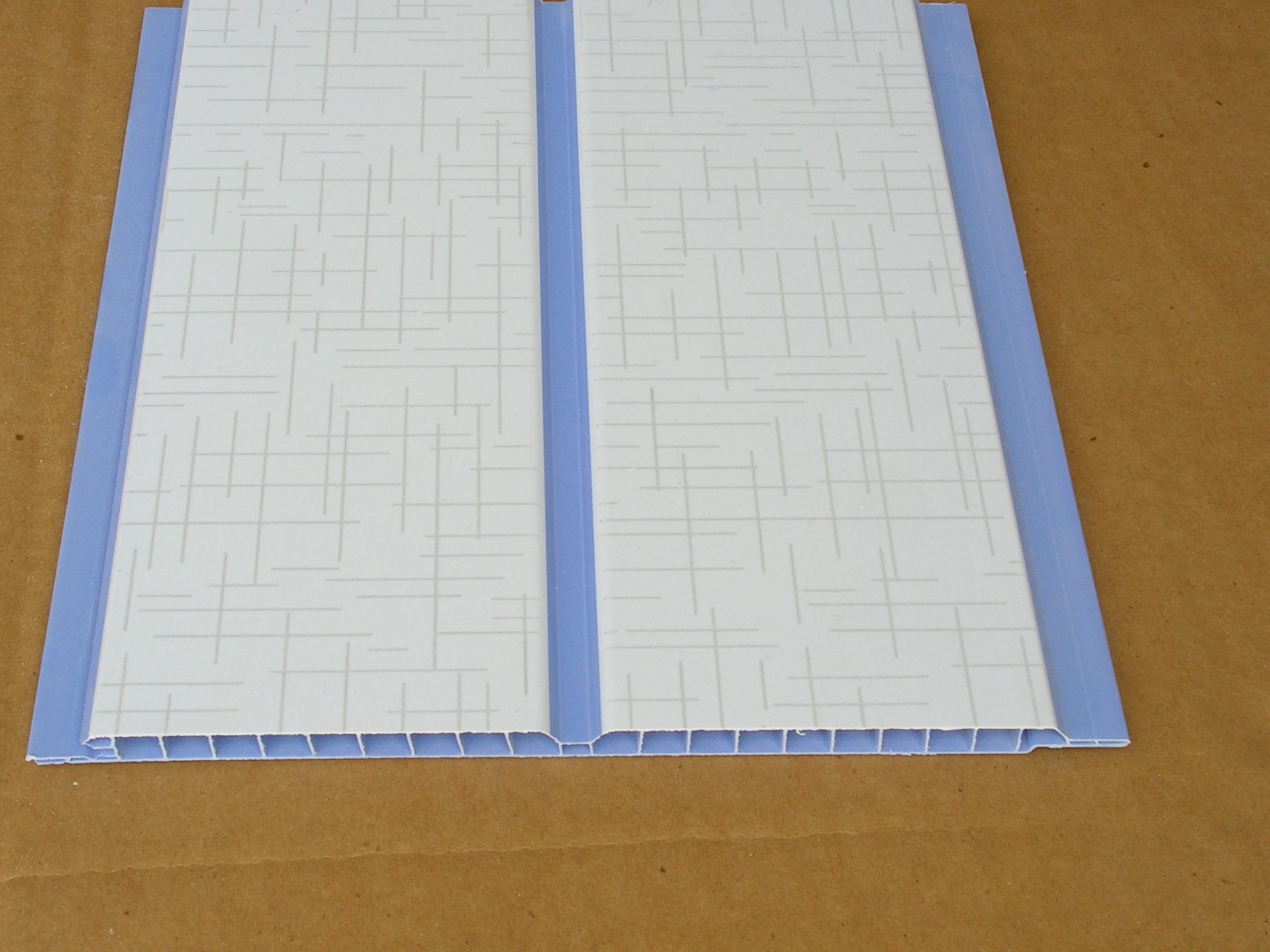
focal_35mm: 63
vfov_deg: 23.3
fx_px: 2311
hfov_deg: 30.7
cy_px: 489
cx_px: 617
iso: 100
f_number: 8
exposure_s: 1/100
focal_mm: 9.9
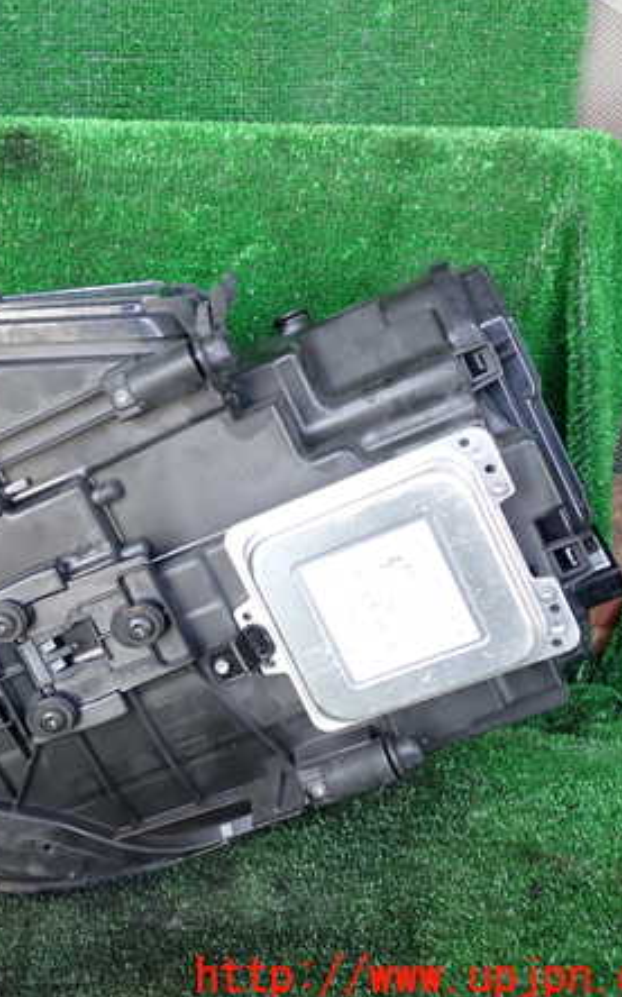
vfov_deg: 46.2
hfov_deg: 28.3
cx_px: 29
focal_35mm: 43
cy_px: 501
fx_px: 1168
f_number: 2.3
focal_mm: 5.4
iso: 200
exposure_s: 1/60
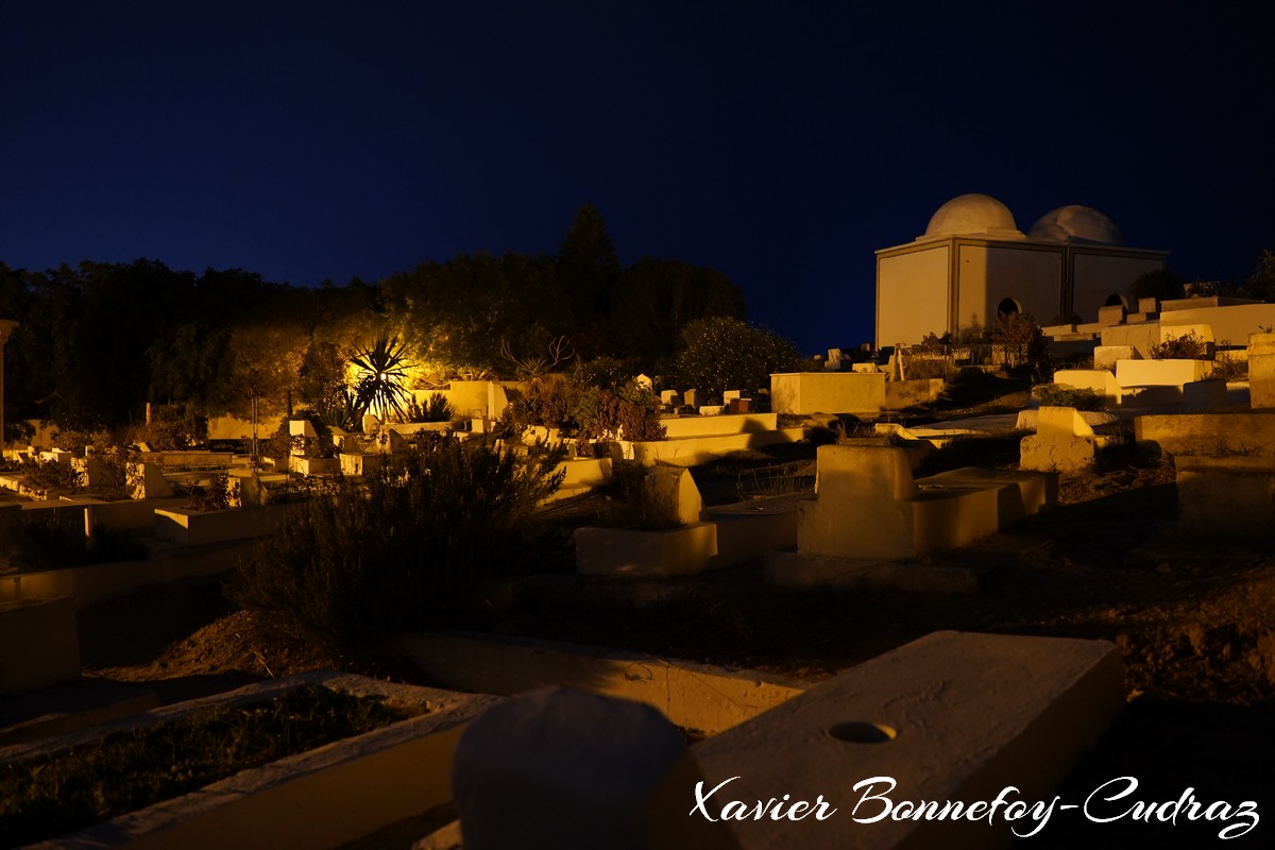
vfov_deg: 46.4
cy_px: 425
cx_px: 638
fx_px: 992
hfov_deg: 65.5
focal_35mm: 28
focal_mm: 28
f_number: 2.8
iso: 3200
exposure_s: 1/5
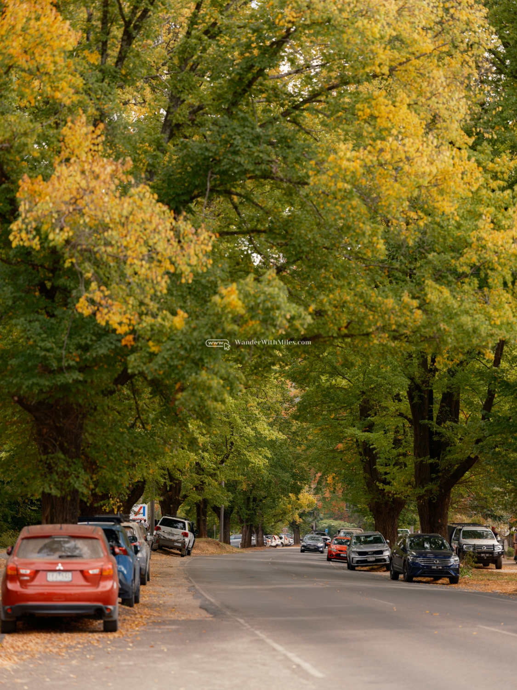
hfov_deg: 17.0
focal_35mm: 87
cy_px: 345
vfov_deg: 22.5
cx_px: 258
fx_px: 1732
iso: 200
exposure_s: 1/350
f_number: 2.8
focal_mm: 110
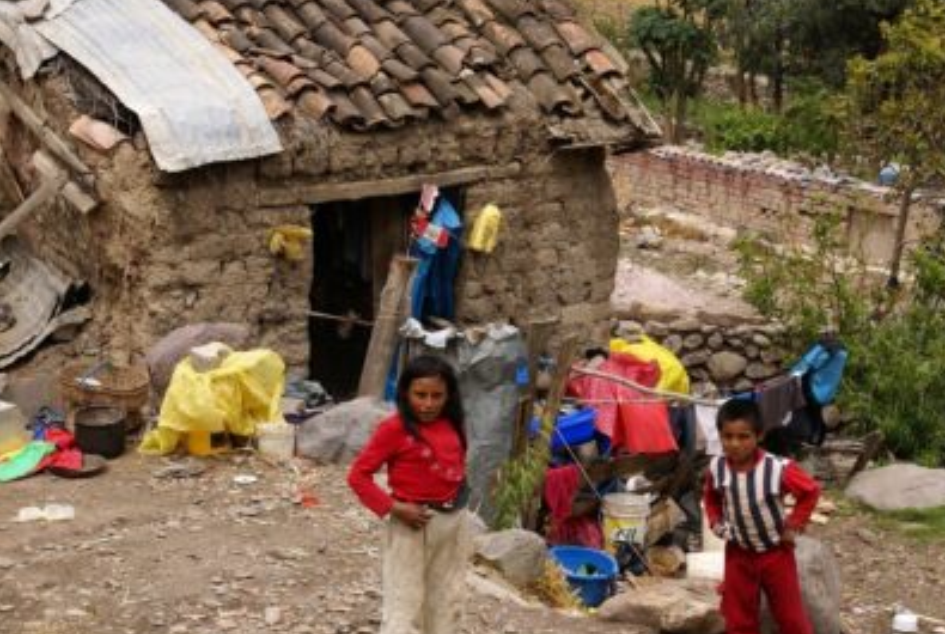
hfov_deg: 23.1
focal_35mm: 88
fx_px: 2314
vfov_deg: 15.6
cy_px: 359
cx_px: 462
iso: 100
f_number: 7.1
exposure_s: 1/250
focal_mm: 40
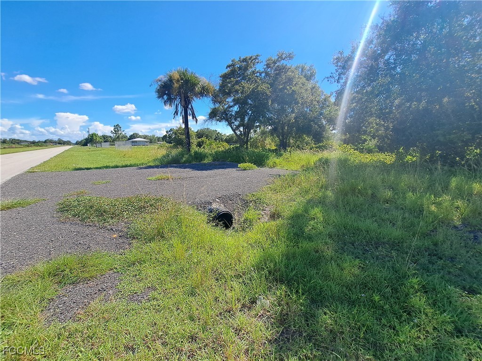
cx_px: 241
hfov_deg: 106.2
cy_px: 180
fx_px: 181
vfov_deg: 89.9
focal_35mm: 13
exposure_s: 1/1116
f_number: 2.2
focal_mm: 1.74
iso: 50
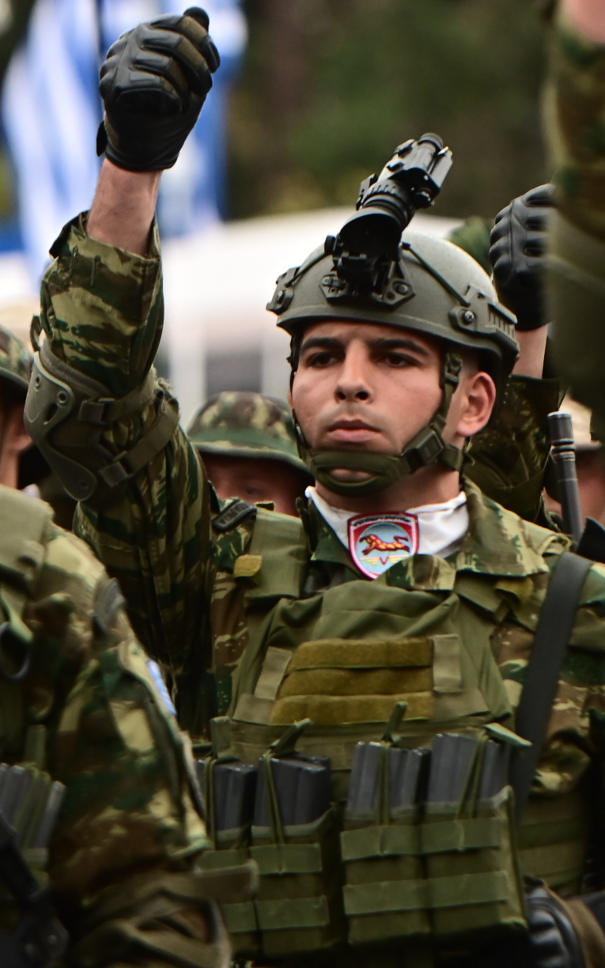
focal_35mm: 445
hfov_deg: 3.0
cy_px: 378
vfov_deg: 4.7
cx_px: 235
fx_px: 11740
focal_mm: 155
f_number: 3.5
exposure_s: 1/3200
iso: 640
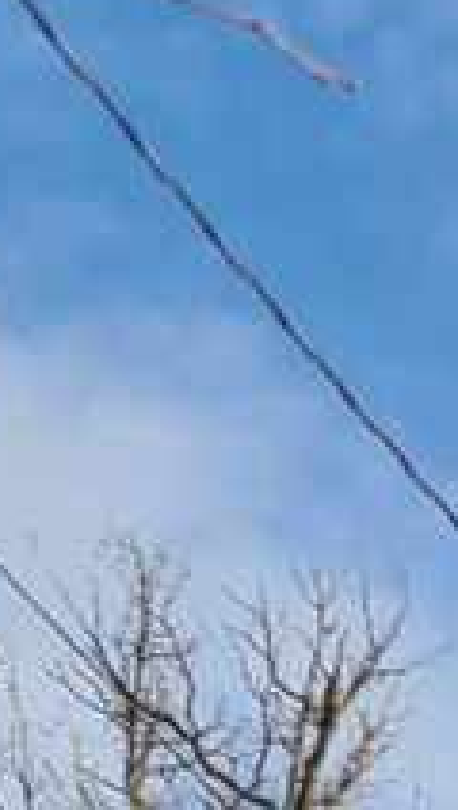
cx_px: 1840
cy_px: 1593
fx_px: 4126
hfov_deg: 5.5
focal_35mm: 192
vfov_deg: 10.4
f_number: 1.8
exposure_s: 1/1686
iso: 40
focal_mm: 5.4
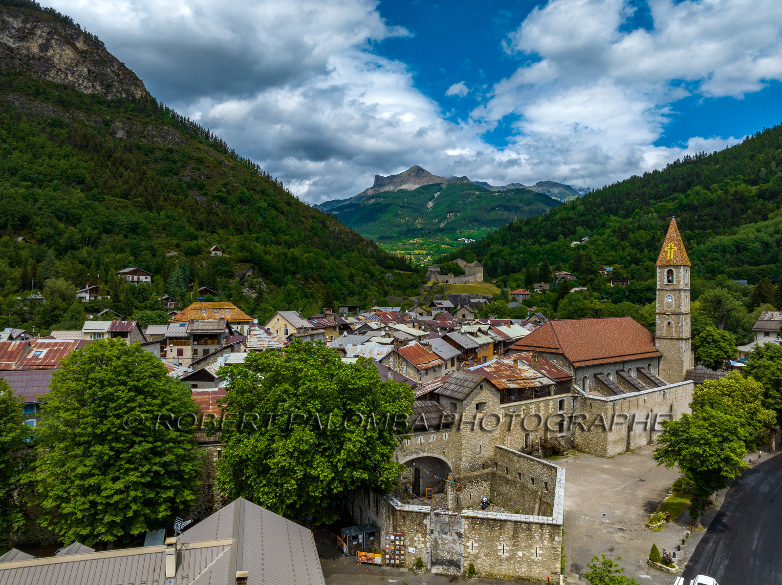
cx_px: 391
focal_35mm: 24
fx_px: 542
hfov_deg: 71.6
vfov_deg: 56.8
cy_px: 292
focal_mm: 12.3
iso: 200
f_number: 11
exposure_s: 1/400
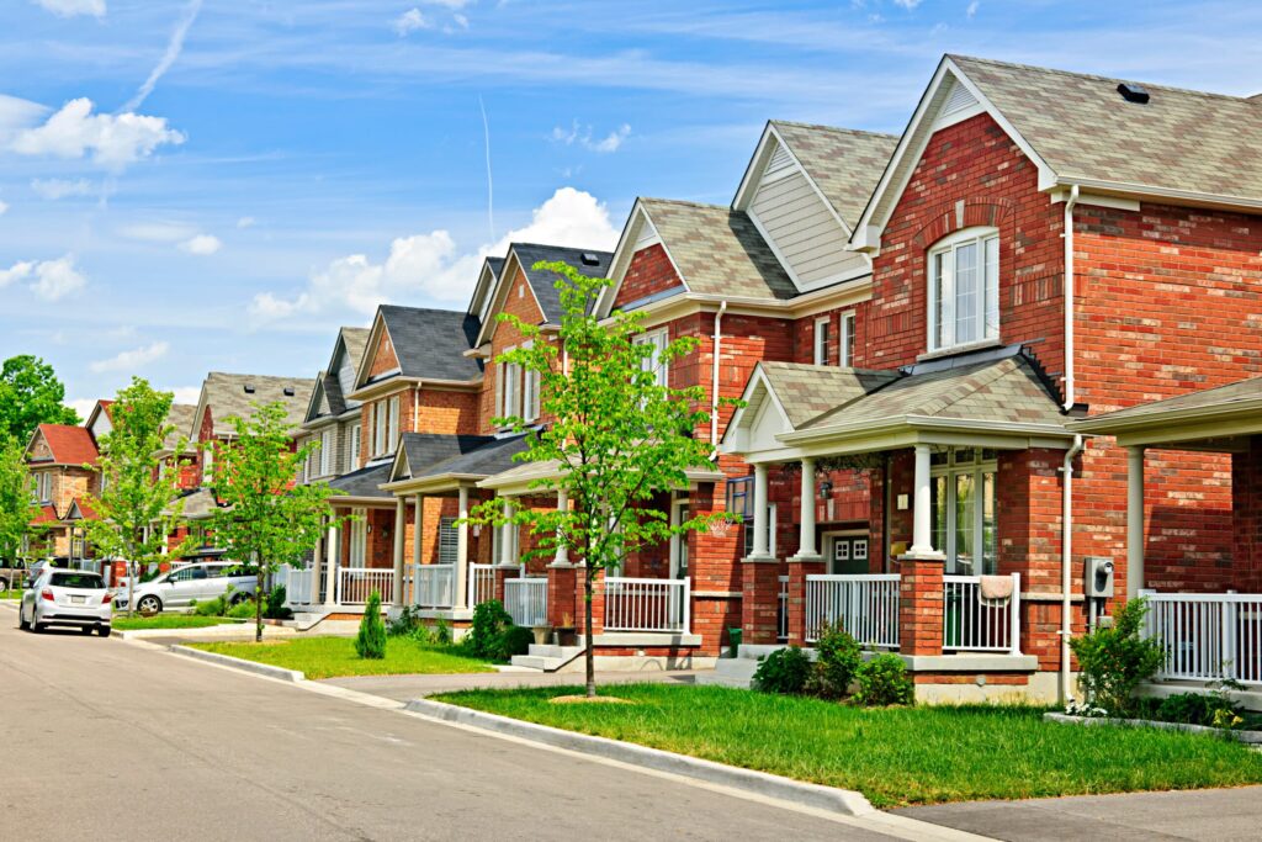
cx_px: 631
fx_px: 1963
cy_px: 421
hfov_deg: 35.6
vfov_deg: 24.2
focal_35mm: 56
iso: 200
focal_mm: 56
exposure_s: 1/125
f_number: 10
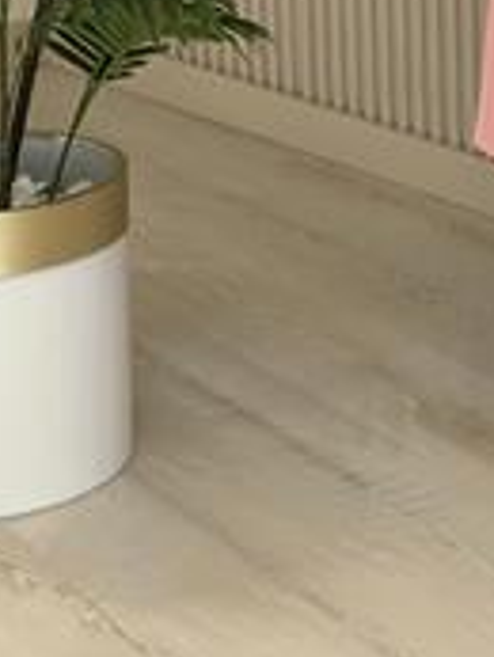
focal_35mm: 148
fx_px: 2813
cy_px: -325
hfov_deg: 9.8
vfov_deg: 12.7
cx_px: 669
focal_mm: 6.86
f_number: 1.78
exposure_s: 1/409
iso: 80
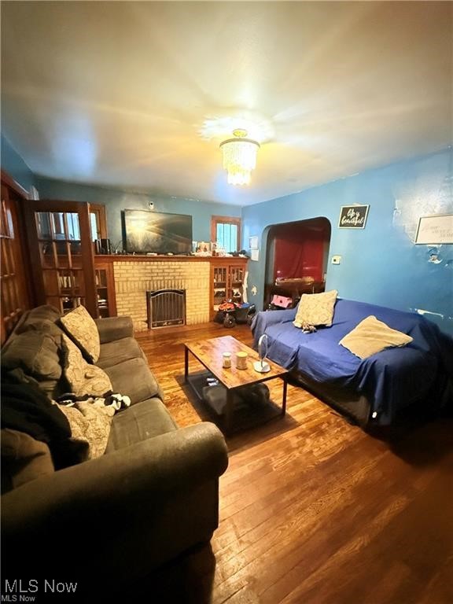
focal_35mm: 14
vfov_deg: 102.1
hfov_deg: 85.7
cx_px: 226
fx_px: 244
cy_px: 302
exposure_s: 1/30
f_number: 2.2
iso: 1600
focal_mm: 2.22
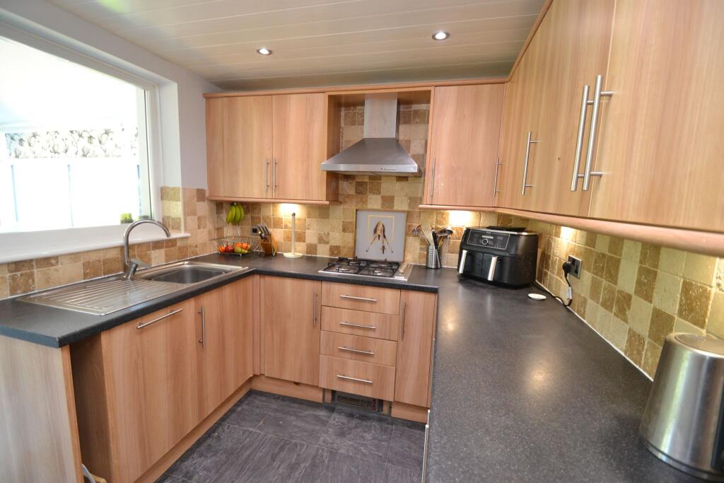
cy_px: 242
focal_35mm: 15
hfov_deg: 100.4
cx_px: 362
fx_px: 302
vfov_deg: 77.3
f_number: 3.5
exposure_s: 1/60
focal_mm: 10
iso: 800
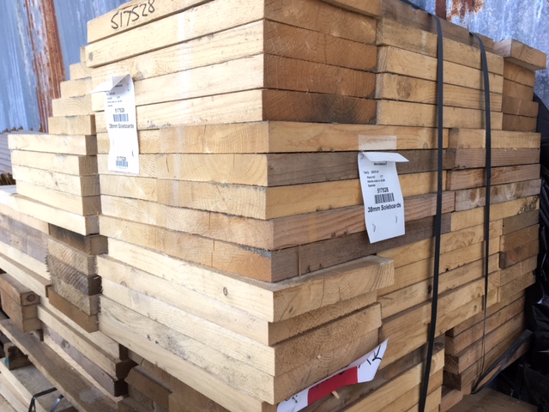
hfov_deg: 61.7
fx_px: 460
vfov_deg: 48.2
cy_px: 206
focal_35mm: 29
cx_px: 274
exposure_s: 1/100
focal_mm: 4.15
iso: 32
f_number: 2.2
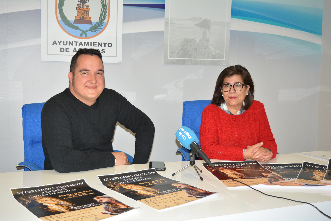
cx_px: 166
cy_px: 110
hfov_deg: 44.9
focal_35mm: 44
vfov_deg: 30.9
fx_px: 400
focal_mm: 29
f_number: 4.2
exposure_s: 1/60
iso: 400
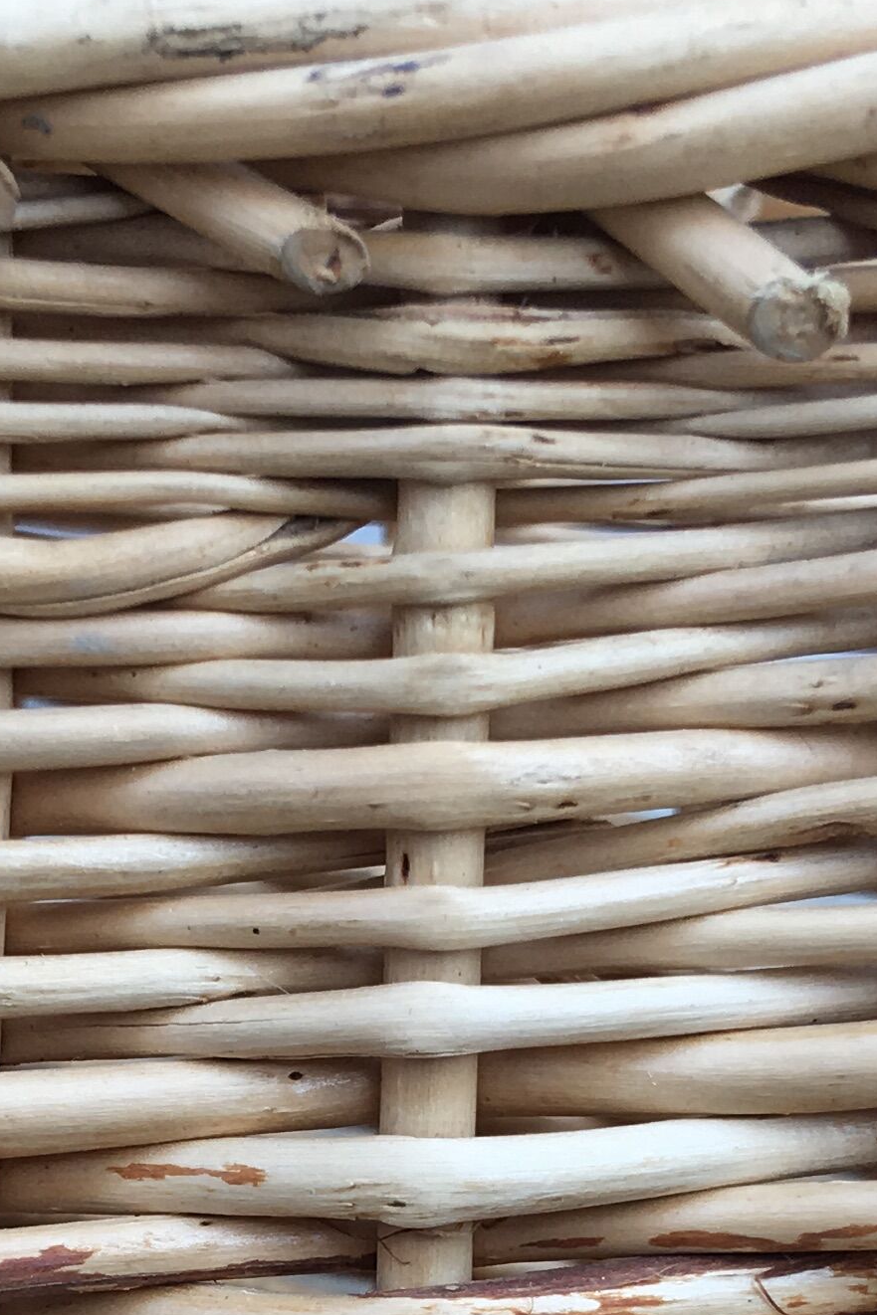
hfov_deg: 14.8
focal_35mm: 92
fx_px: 3362
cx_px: 229
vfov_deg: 21.3
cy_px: 1352
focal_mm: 4.15
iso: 25
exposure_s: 1/141
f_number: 2.2
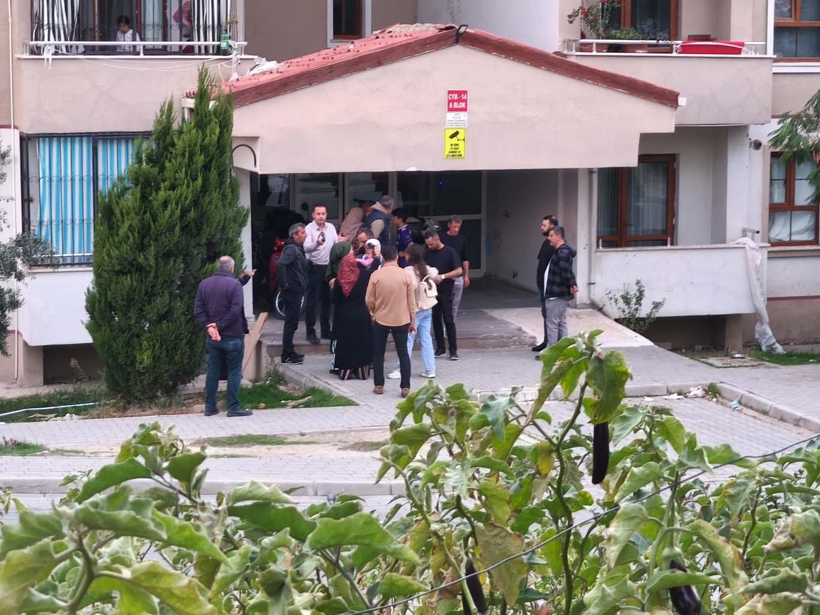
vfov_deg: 14.8
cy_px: 308
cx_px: 410
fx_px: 2369
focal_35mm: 100
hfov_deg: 19.6
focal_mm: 7.1
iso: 1600
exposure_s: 1/50
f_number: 1.9
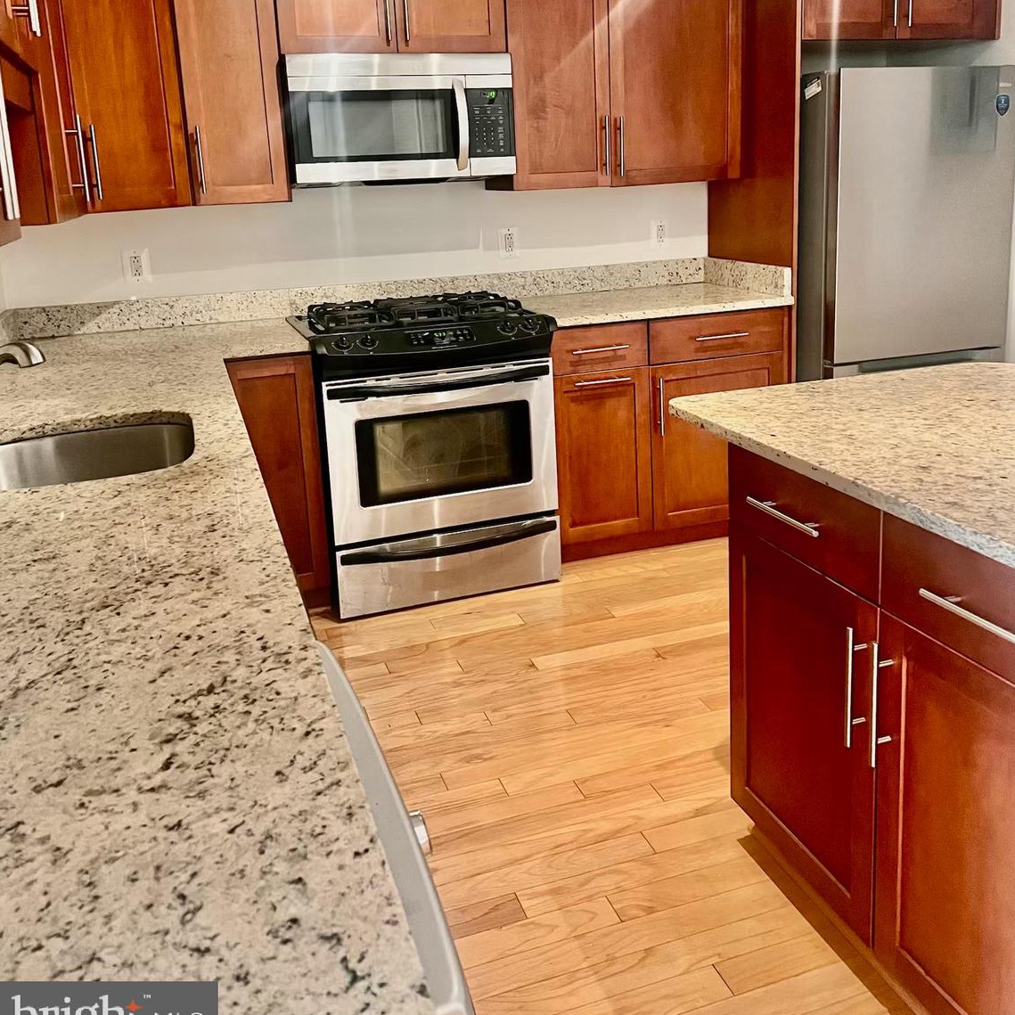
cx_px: 509
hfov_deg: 52.5
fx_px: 1028
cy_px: 370
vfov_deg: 51.9
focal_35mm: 31
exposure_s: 1/40
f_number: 1.5
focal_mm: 5.7
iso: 500
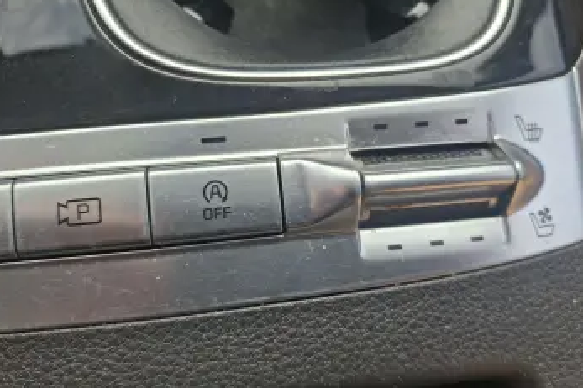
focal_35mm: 27
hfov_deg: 67.4
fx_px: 437
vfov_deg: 47.9
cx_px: 297
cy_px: 186
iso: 32
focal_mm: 4.69
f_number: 1.8
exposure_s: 1/675
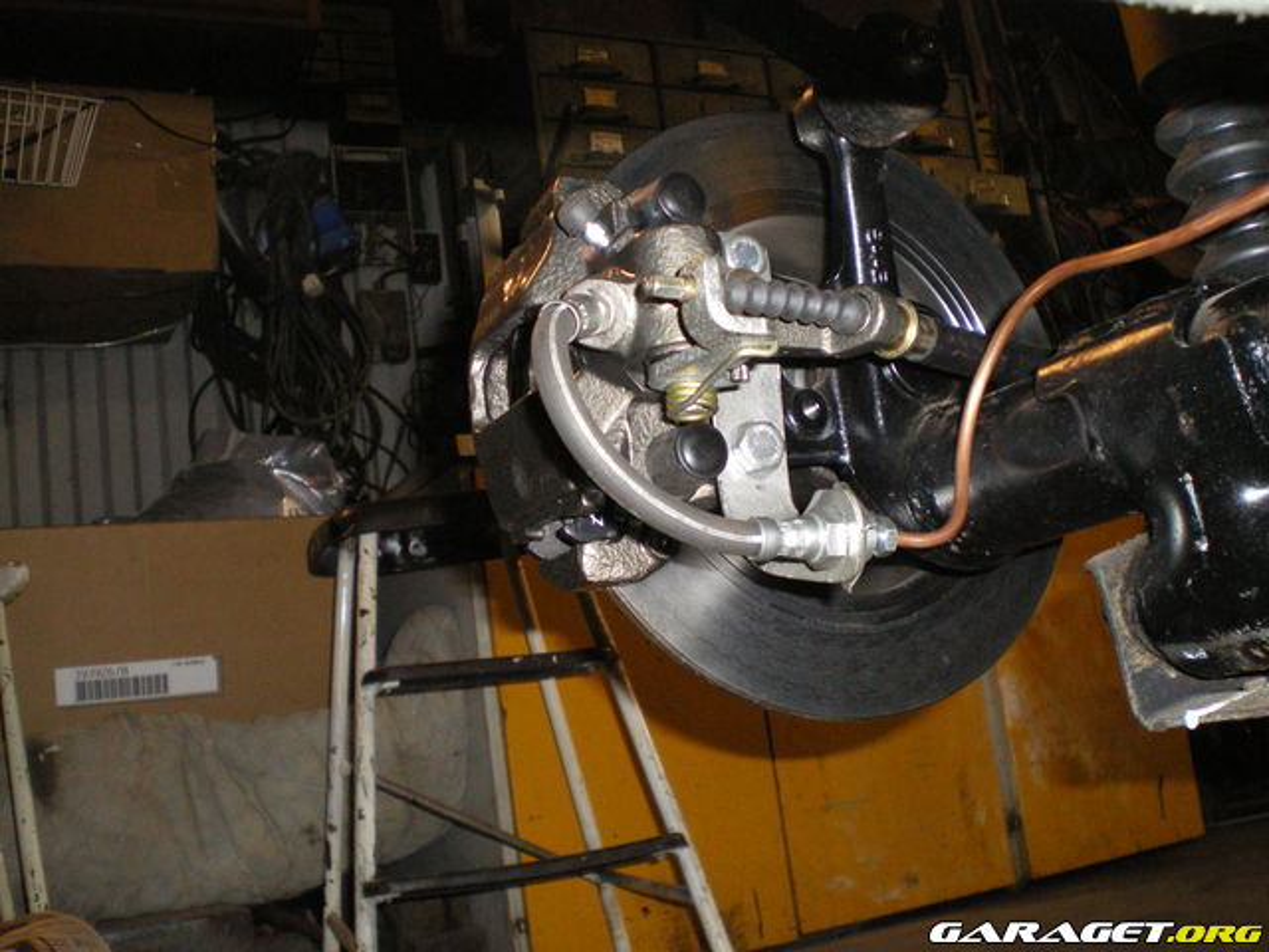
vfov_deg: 37.7
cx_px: 634
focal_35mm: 38
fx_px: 1393
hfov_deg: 49.0
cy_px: 476
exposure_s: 1/50
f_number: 3.1
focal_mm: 6.3
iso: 400
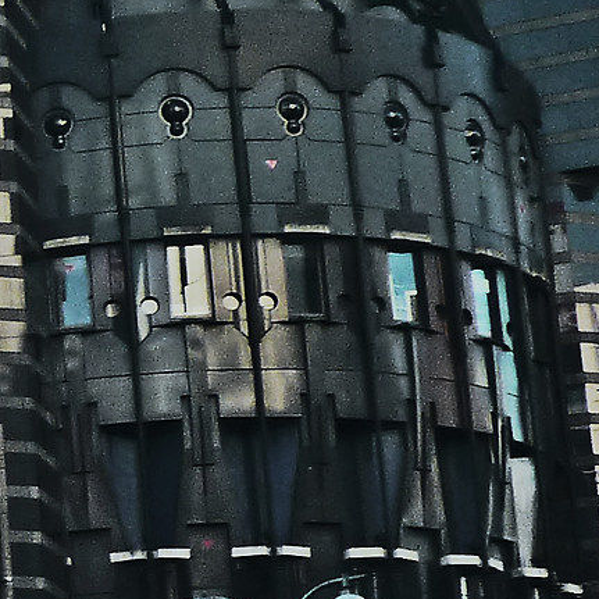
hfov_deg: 11.6
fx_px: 2408
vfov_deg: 14.1
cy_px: 481
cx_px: -856
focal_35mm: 123
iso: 80
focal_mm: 4.1
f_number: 4
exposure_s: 1/250
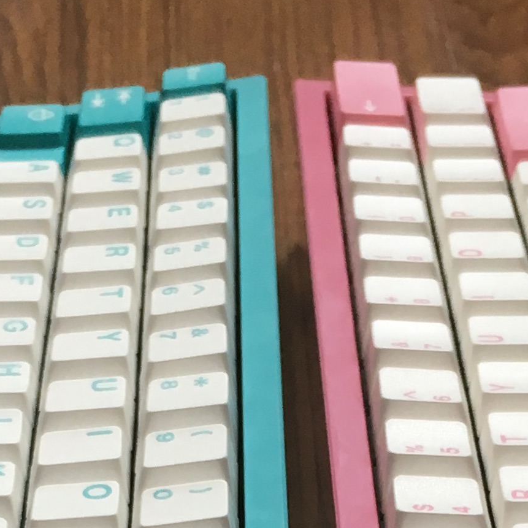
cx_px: 307
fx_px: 2071
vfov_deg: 13.1
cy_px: 965
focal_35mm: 120
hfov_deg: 14.5
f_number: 2.2
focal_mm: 4.15
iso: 32
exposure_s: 1/33
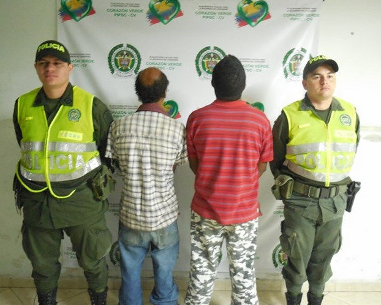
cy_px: 154
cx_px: 206
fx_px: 361
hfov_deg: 55.6
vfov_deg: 45.8
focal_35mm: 32
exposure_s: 1/6
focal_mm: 5.3
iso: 800
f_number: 3.2
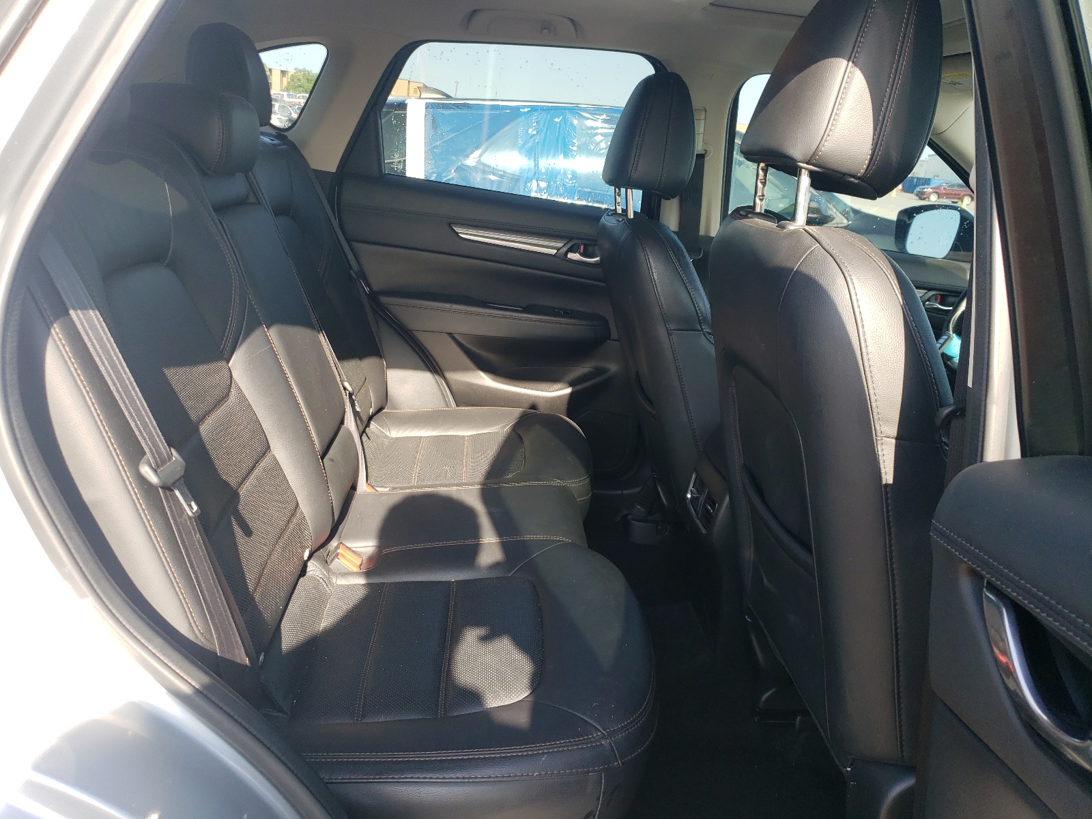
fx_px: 820
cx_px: 546
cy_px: 410
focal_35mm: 26
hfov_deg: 67.3
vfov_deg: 53.1
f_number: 1.5
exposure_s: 1/333
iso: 50
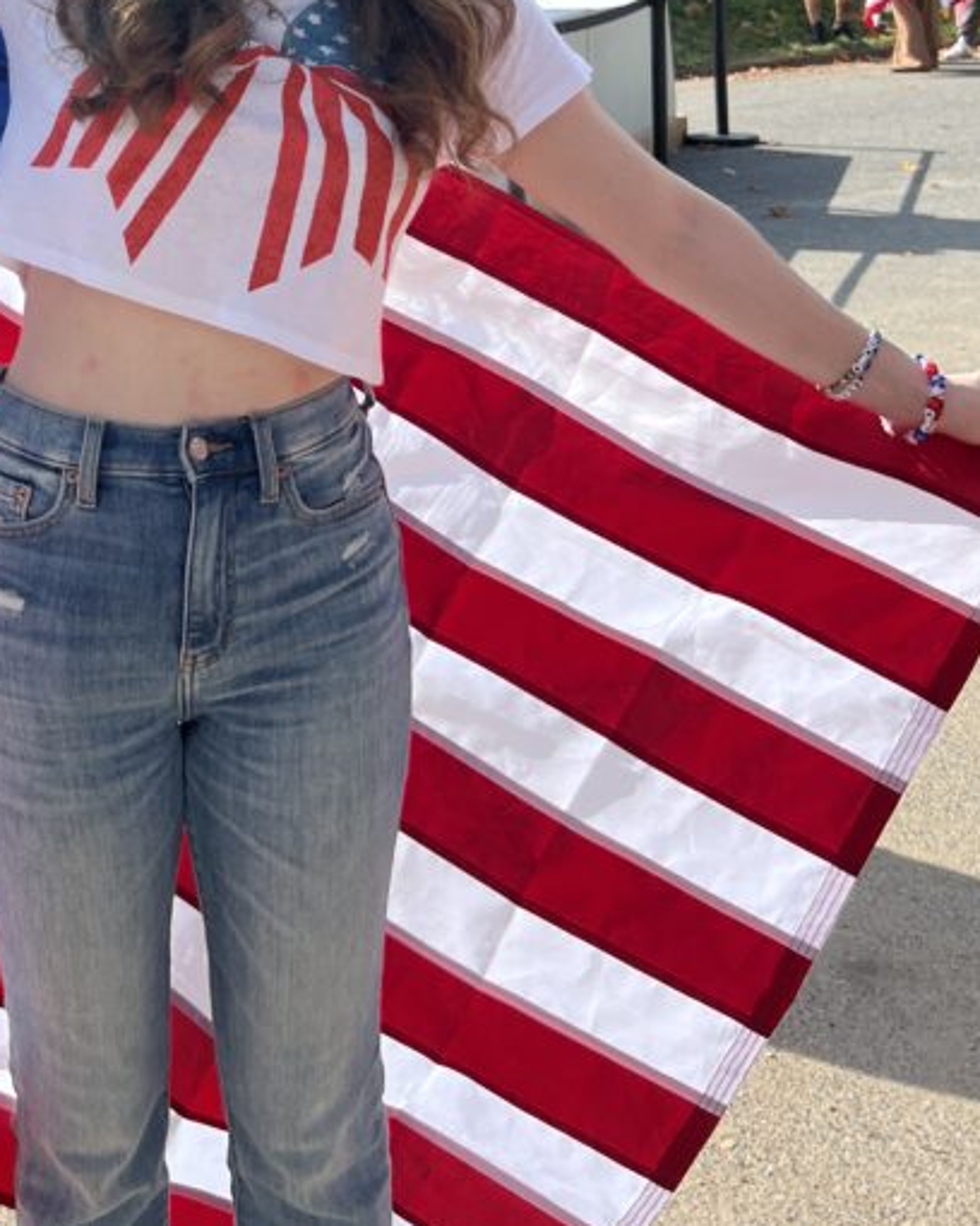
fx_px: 1849
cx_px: 82
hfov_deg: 28.4
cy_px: 65
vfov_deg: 34.1
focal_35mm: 51
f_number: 1.5
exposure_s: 1/2353
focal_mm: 5.7
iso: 50
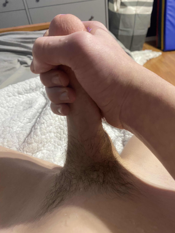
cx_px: 88
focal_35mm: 26
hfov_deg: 53.1
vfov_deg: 67.3
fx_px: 175
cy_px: 116
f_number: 1.8
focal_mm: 4.25
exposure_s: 1/60
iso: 320
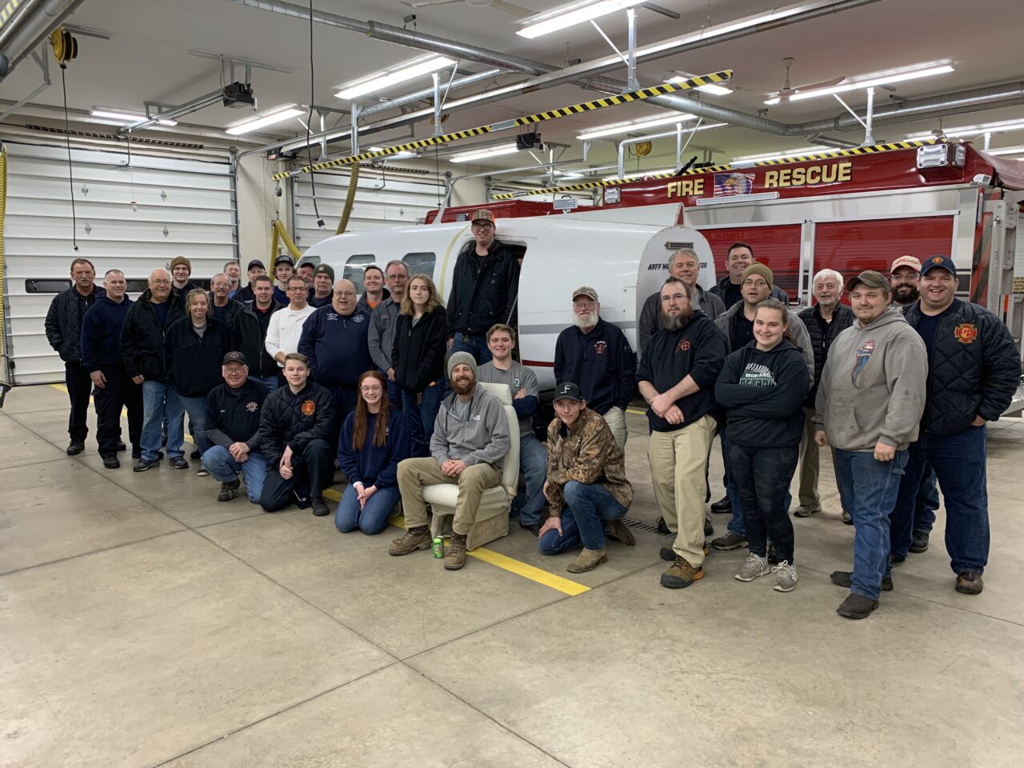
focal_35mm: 26
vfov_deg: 53.1
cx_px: 512
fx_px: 769
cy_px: 384
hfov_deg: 67.3
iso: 100
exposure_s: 1/60
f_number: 1.8
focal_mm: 4.25
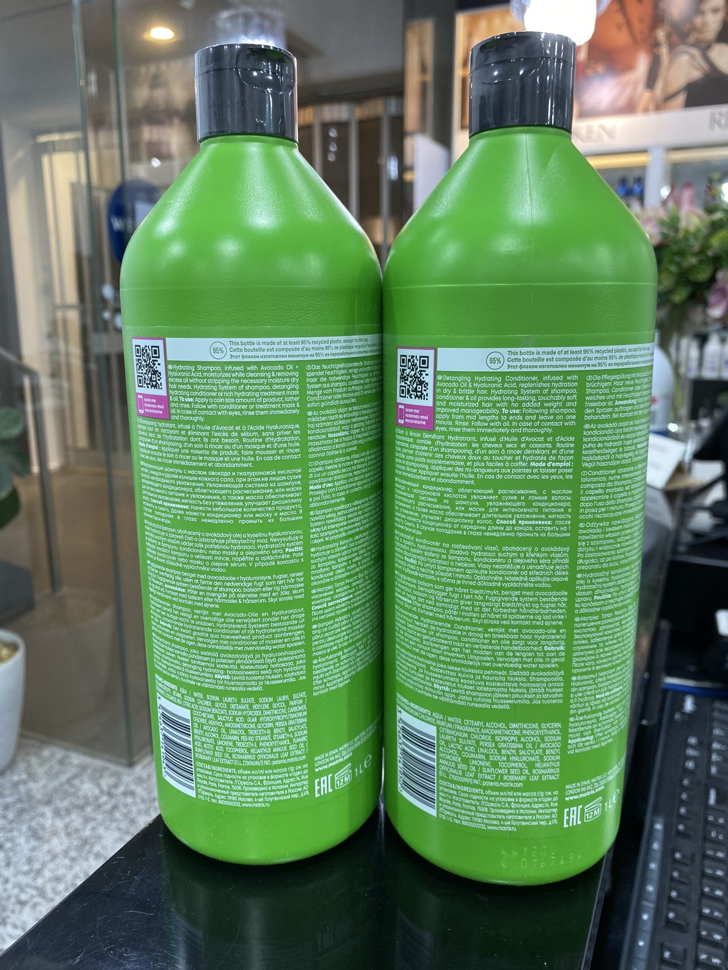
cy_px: 485
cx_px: 364
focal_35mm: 26
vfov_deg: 67.3
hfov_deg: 53.1
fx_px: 729
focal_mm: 4.25
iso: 100
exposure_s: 1/100
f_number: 1.8
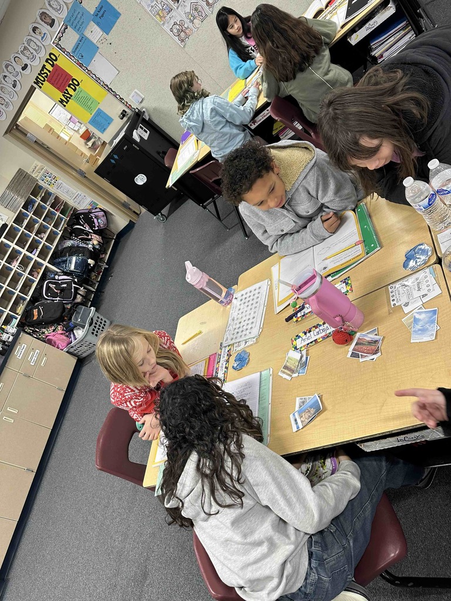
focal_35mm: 24
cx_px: 226
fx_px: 417
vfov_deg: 71.6
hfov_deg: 56.8
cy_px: 300
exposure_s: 1/60
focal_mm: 6.86
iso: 200
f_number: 1.78
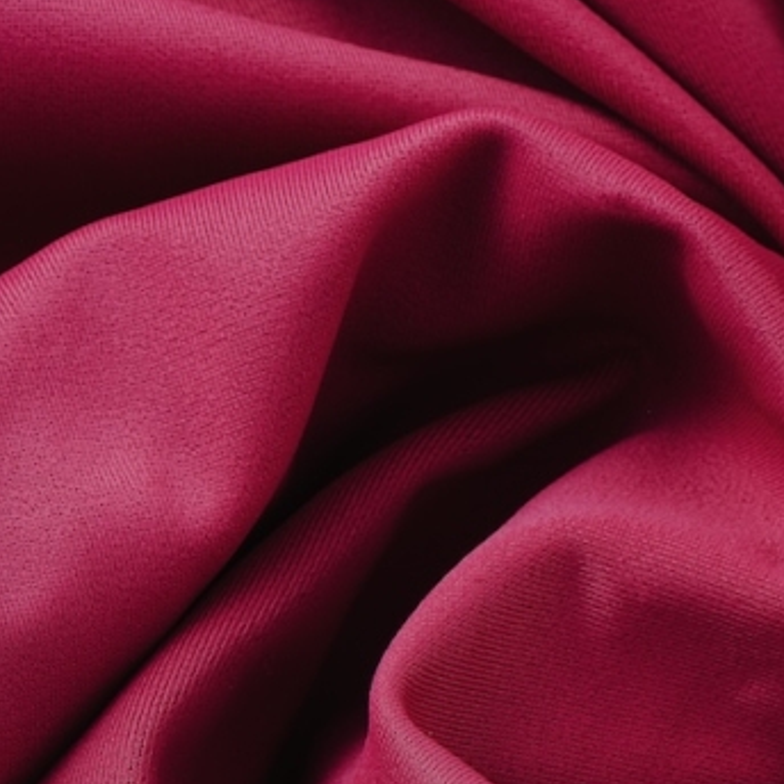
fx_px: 6816
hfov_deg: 6.5
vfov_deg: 6.6
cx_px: 1030
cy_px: 457
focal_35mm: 266
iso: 200
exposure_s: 1/125
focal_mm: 105
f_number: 22
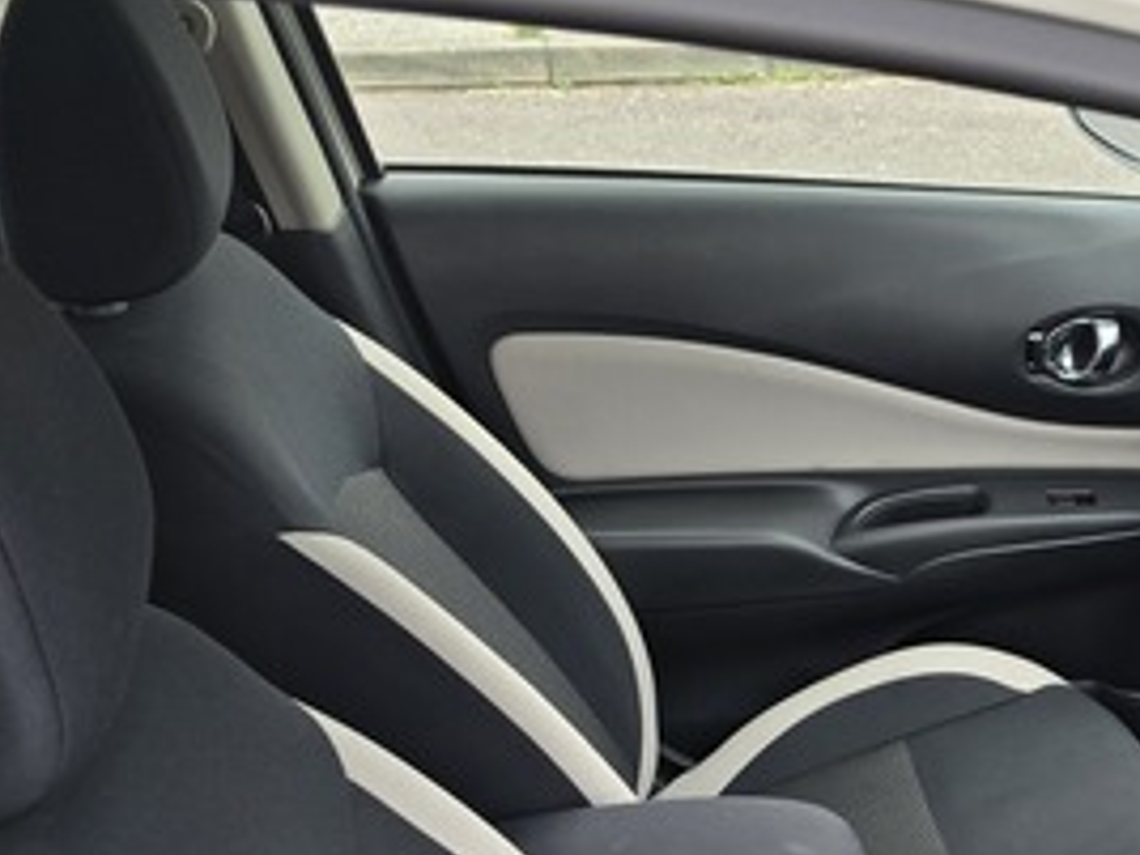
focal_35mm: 55
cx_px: 1183
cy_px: 1000
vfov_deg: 24.3
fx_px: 1811
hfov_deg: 31.8
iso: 32
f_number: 1.7
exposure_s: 1/180
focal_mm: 6.3
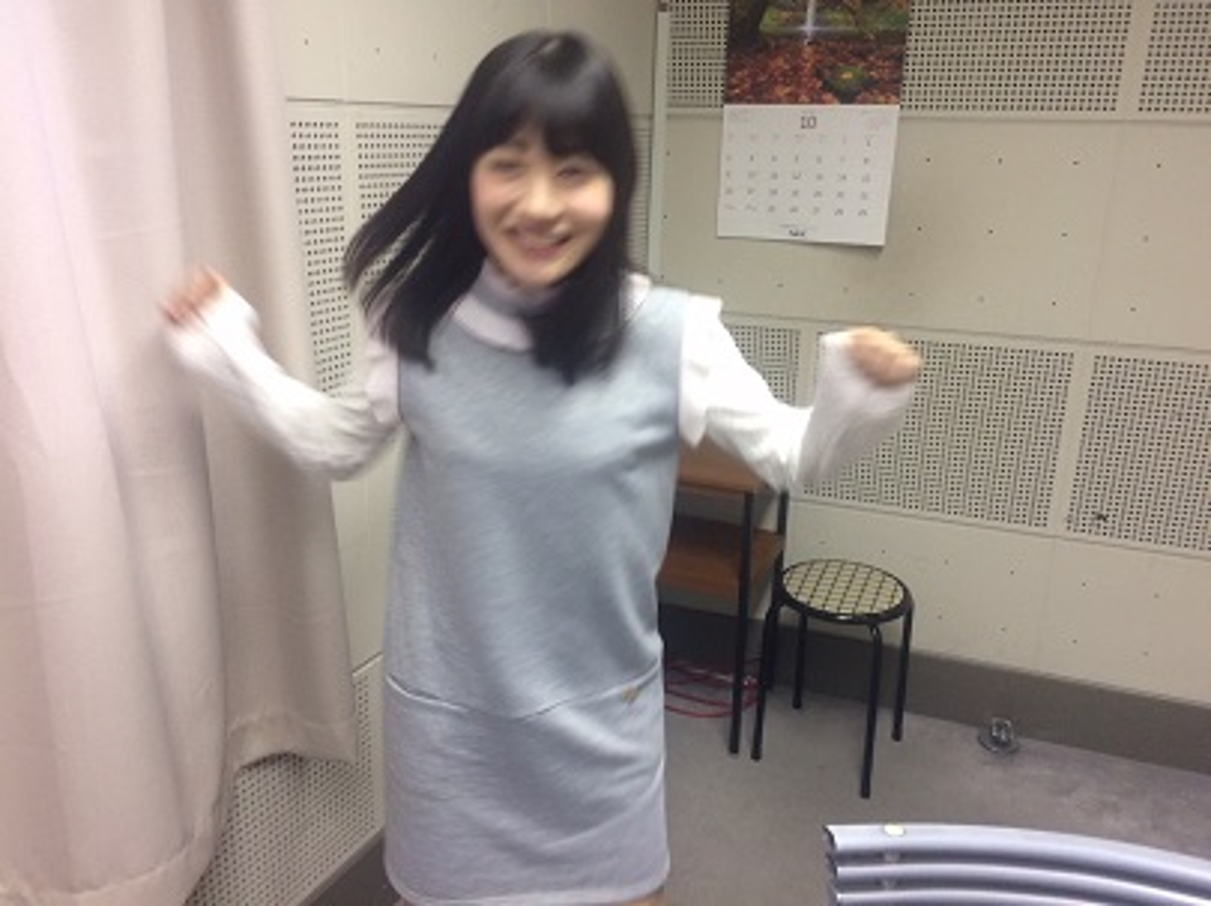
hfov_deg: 61.7
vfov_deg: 48.2
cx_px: 606
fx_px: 1014
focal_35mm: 29
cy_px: 453
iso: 125
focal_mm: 4.15
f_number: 2.2
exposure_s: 1/33
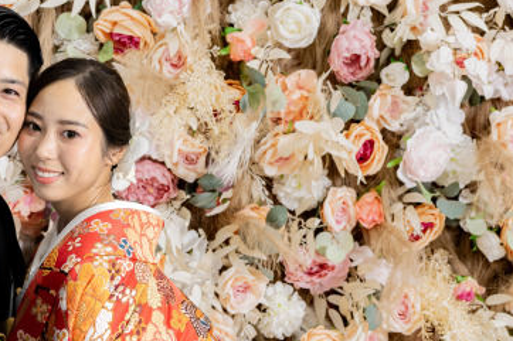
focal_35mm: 95
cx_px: 142
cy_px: 268
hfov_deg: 21.3
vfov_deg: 14.3
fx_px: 1353
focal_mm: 43
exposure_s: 1/125
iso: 100
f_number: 2.8
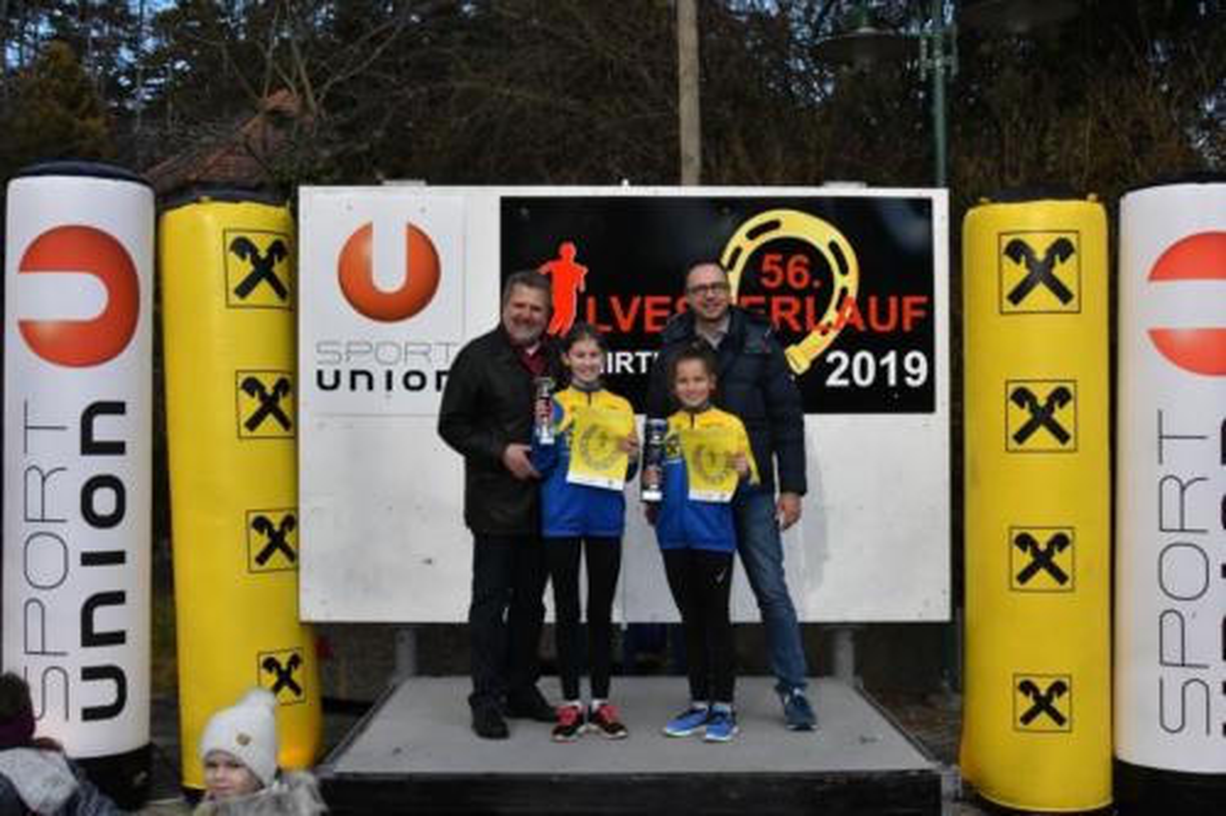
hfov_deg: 46.4
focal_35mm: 42
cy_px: 408
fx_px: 1430
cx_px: 613
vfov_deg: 31.9
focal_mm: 28
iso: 2000
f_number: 14
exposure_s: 1/1250
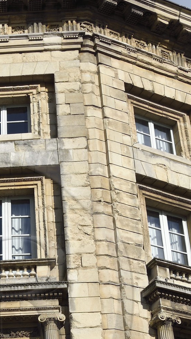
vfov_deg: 23.1
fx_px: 810
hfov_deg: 13.2
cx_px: -25
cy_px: 299
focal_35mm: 90
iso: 200
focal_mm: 36
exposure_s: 1/320
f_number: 13
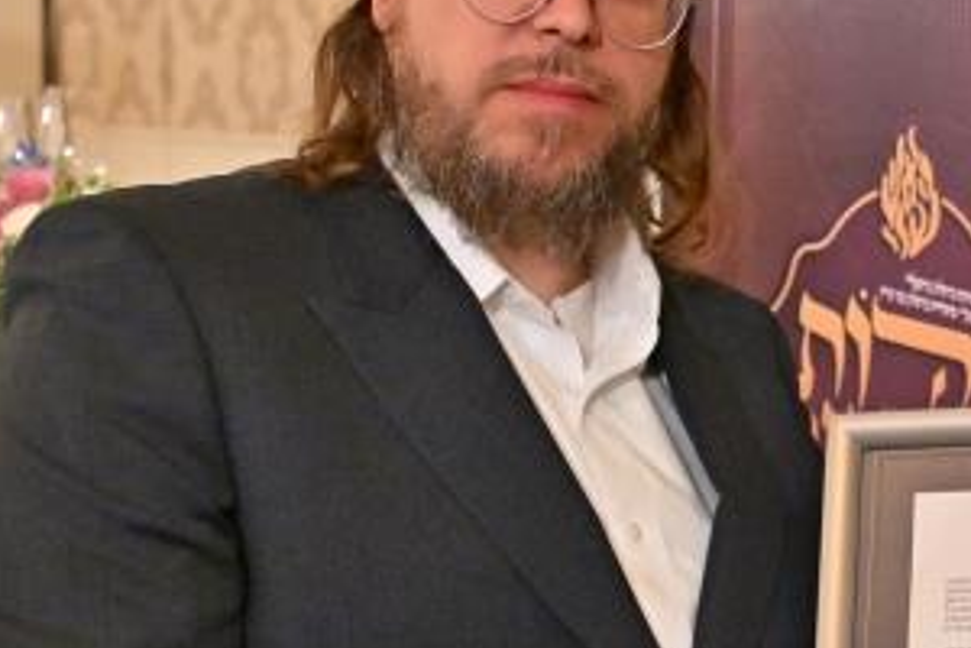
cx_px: 1078
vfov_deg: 13.7
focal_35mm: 99
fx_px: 2670
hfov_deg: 19.7
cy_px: 536
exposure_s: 1/250
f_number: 4
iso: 2500
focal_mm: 29
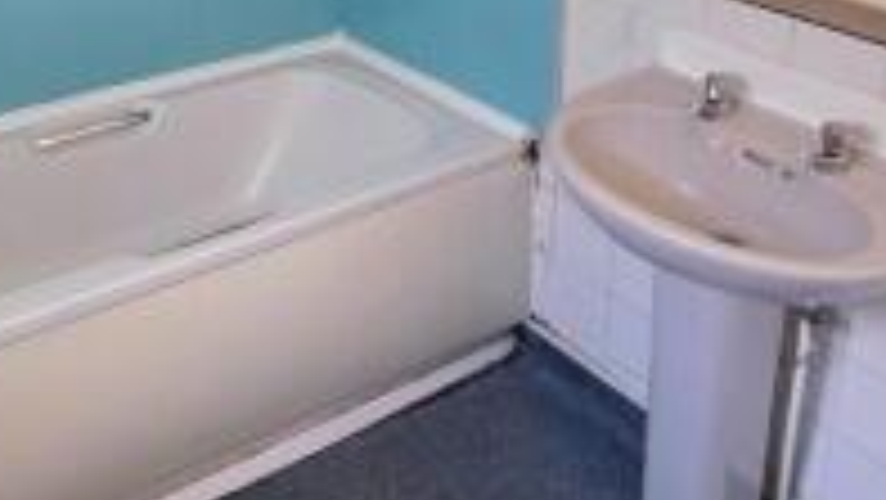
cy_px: -65
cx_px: 236
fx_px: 987
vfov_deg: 26.0
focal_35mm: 42
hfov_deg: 46.8
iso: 400
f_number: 1.9
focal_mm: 2.2
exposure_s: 1/50
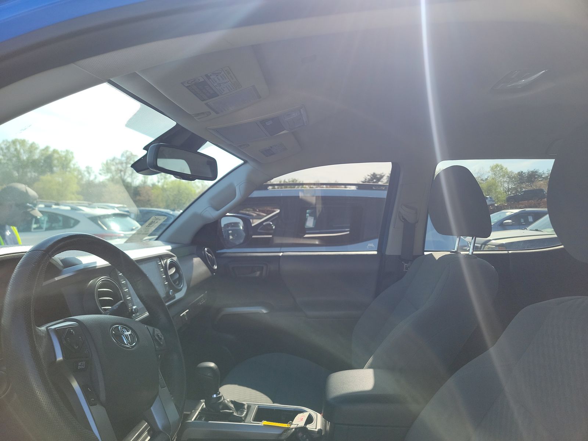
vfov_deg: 56.8
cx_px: 294
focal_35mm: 24
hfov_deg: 71.6
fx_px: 408
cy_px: 220
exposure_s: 1/341
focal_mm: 6.7
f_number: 1.8
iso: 50
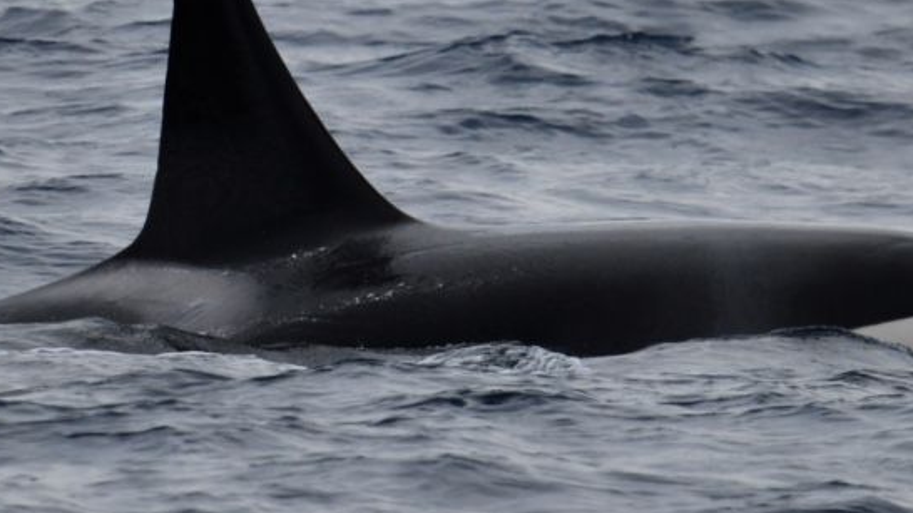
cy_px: 114
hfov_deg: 2.3
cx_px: 650
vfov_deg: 1.3
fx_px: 22294
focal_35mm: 921
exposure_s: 1/8000
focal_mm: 600
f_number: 6.3
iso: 1100
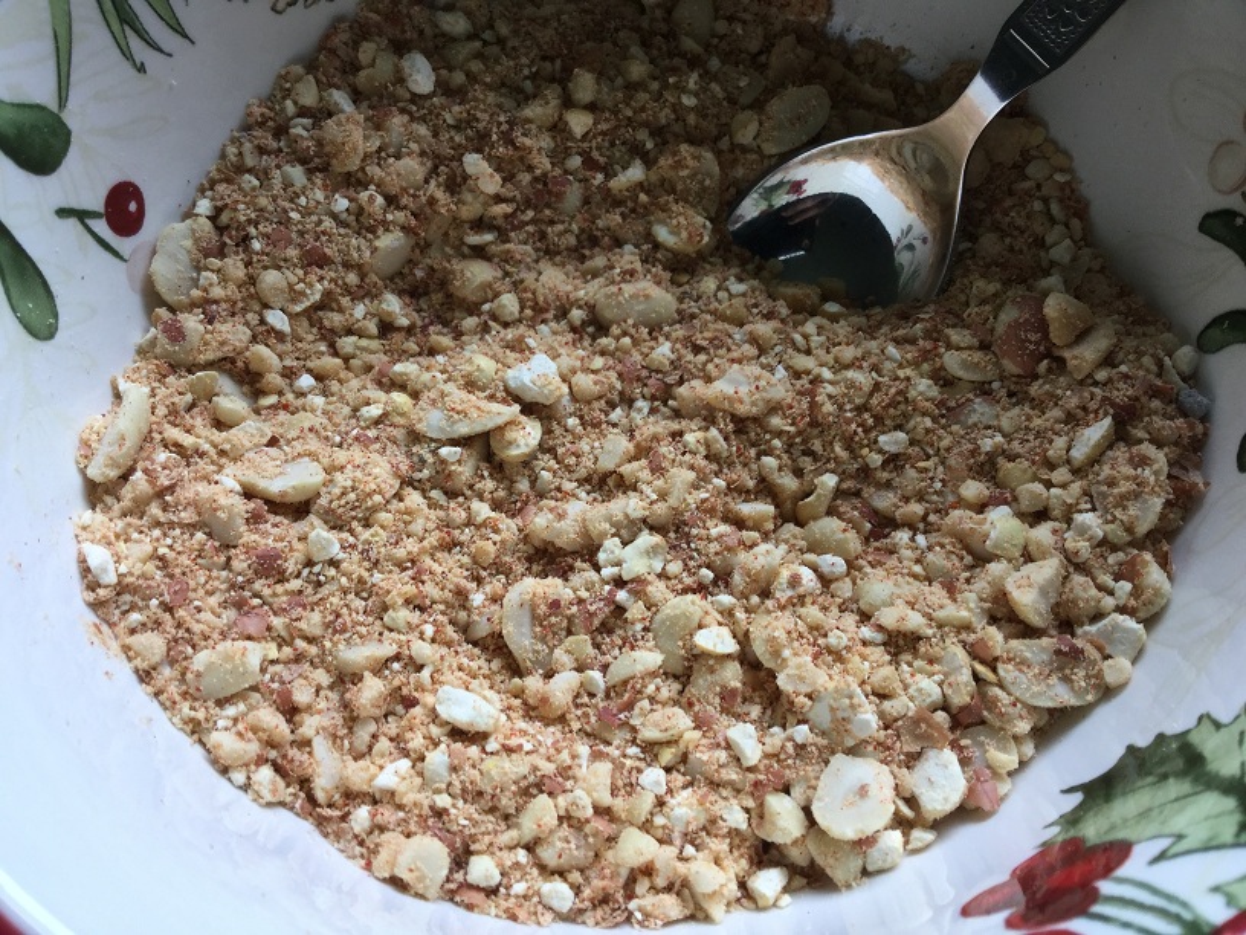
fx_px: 1116
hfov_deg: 58.4
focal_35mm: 31
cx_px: 623
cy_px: 468
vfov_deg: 45.4
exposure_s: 1/60
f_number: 2.4
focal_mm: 3.3
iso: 32
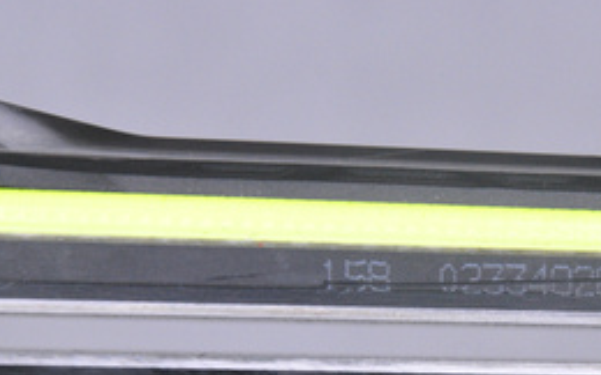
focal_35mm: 278
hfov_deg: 7.5
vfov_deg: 4.7
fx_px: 4548
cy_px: 337
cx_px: 483
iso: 3200
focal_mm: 105
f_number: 9.5
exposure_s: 1/125
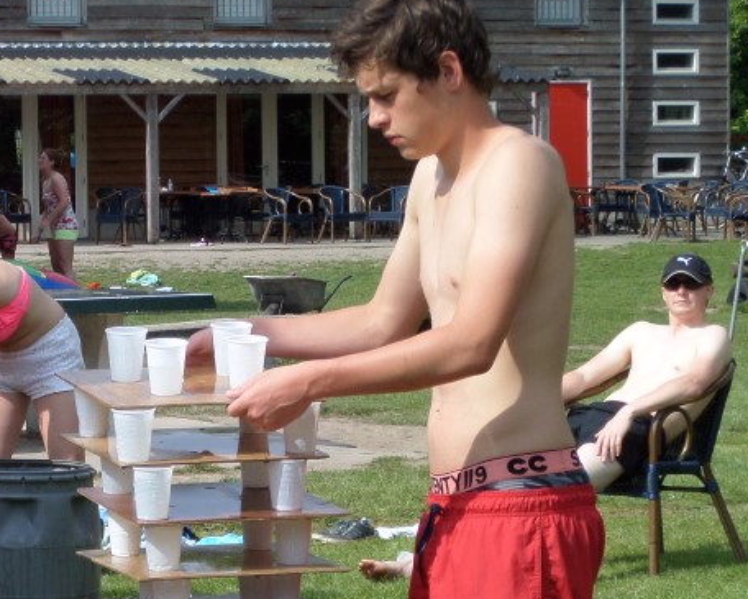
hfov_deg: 11.9
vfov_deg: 9.6
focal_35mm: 160
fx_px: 3543
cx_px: 8
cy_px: 423
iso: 80
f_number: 4.2
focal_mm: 11.9
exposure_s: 1/500
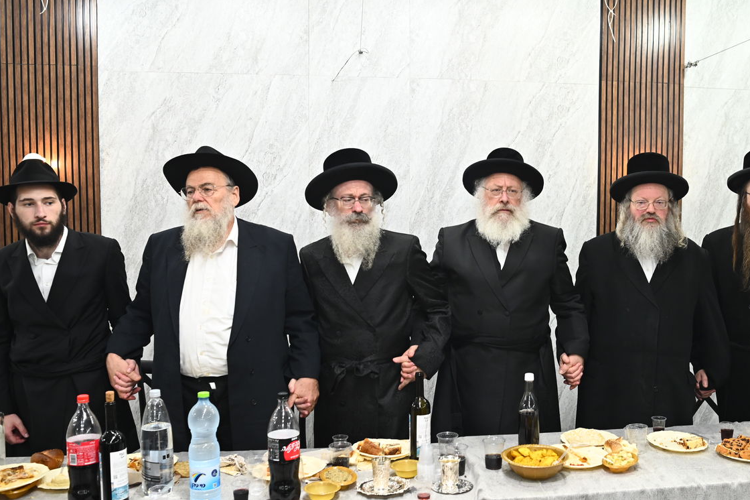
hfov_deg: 53.9
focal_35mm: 35
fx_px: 729
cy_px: 262
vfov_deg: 37.8
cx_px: 467
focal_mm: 28
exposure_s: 1/160
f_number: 4.5
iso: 1600
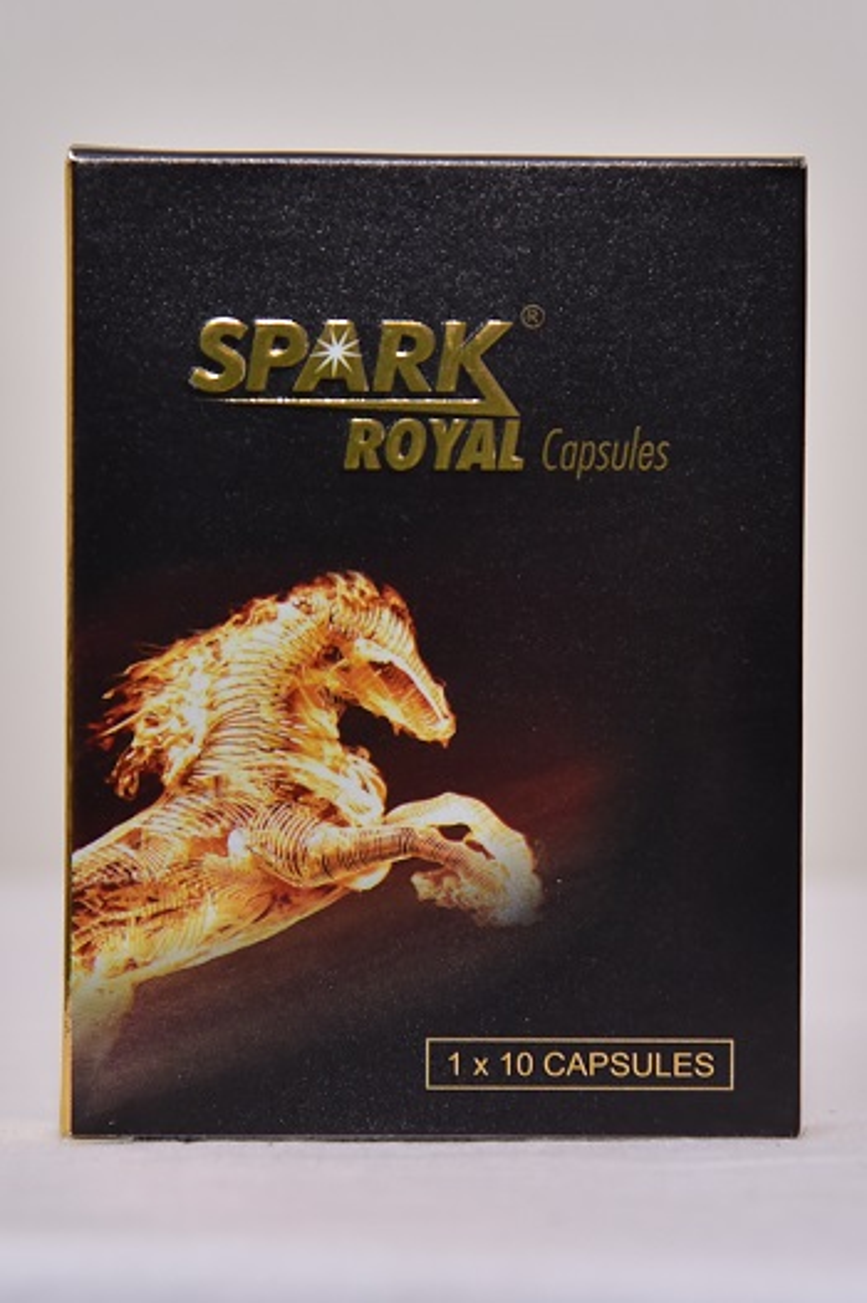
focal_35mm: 120
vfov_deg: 17.1
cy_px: 652
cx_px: 434
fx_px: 4340
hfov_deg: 11.4
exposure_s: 1/200
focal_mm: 120
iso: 1600
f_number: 5
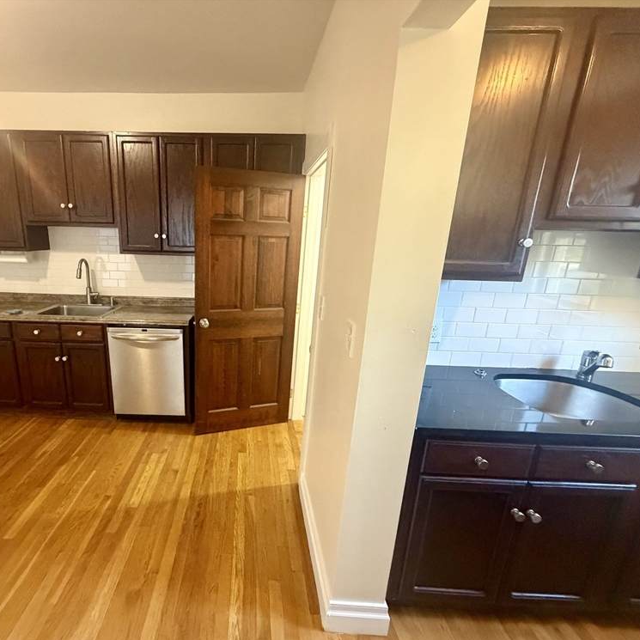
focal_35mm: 17
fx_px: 356
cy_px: 327
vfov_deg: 84.0
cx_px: 241
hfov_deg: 82.4
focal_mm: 2.22
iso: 800
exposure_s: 1/60
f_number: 2.2
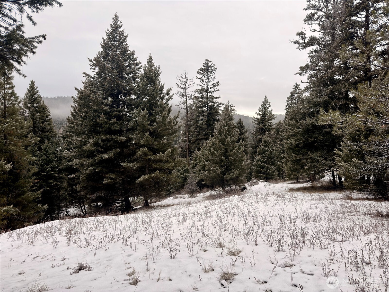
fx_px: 270
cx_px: 194
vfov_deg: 56.8
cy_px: 146
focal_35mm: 24
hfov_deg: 71.6
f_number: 1.78
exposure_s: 1/639
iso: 64
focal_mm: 6.76
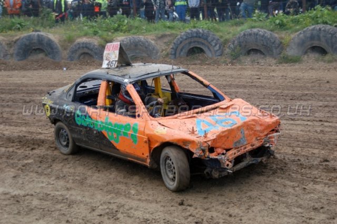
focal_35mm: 60
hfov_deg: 33.4
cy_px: 112
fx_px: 561
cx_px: 168
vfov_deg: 22.6
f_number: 4.8
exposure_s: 1/500
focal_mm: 40
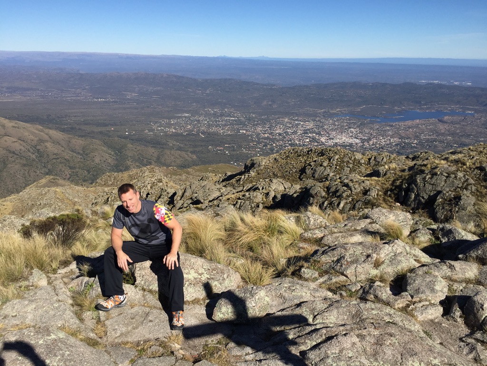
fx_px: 408
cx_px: 244
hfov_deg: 61.7
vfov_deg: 48.2
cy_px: 183
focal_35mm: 29
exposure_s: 1/2475
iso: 32
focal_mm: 4.15
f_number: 2.2
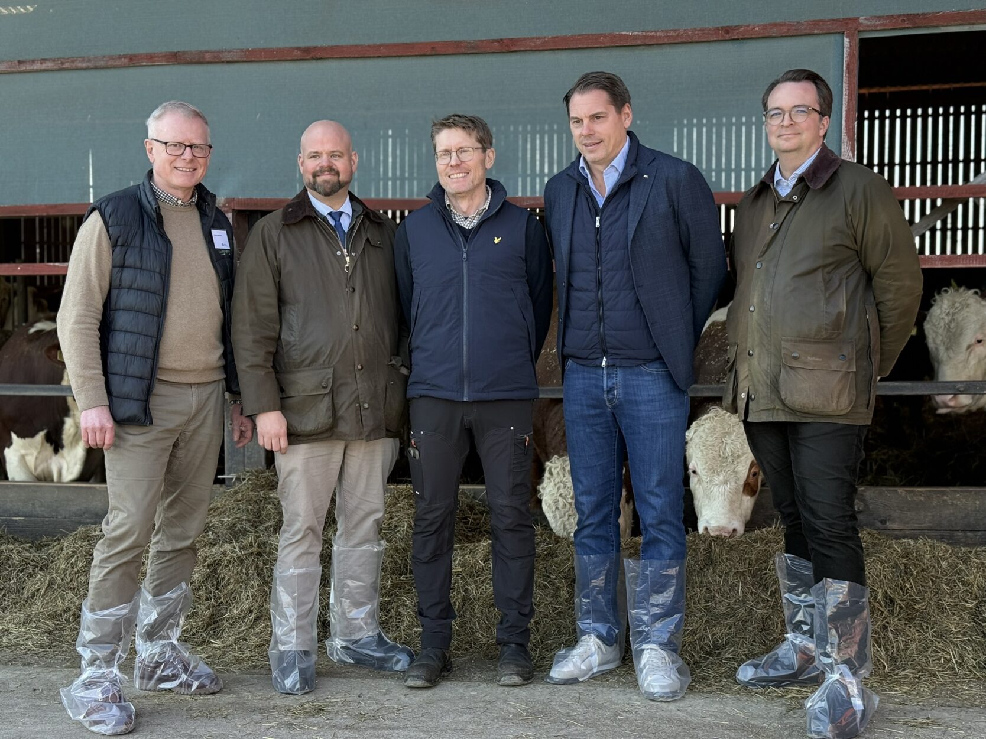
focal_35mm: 48
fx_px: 1367
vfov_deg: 30.3
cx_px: 493
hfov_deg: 39.7
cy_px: 370
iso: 64
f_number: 1.78
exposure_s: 1/587
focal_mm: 6.76
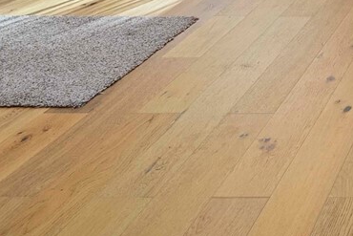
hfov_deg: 26.8
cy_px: -204
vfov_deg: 18.5
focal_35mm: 55
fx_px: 539
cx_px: 518
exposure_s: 1/13
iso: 1000
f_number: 7.1
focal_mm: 12
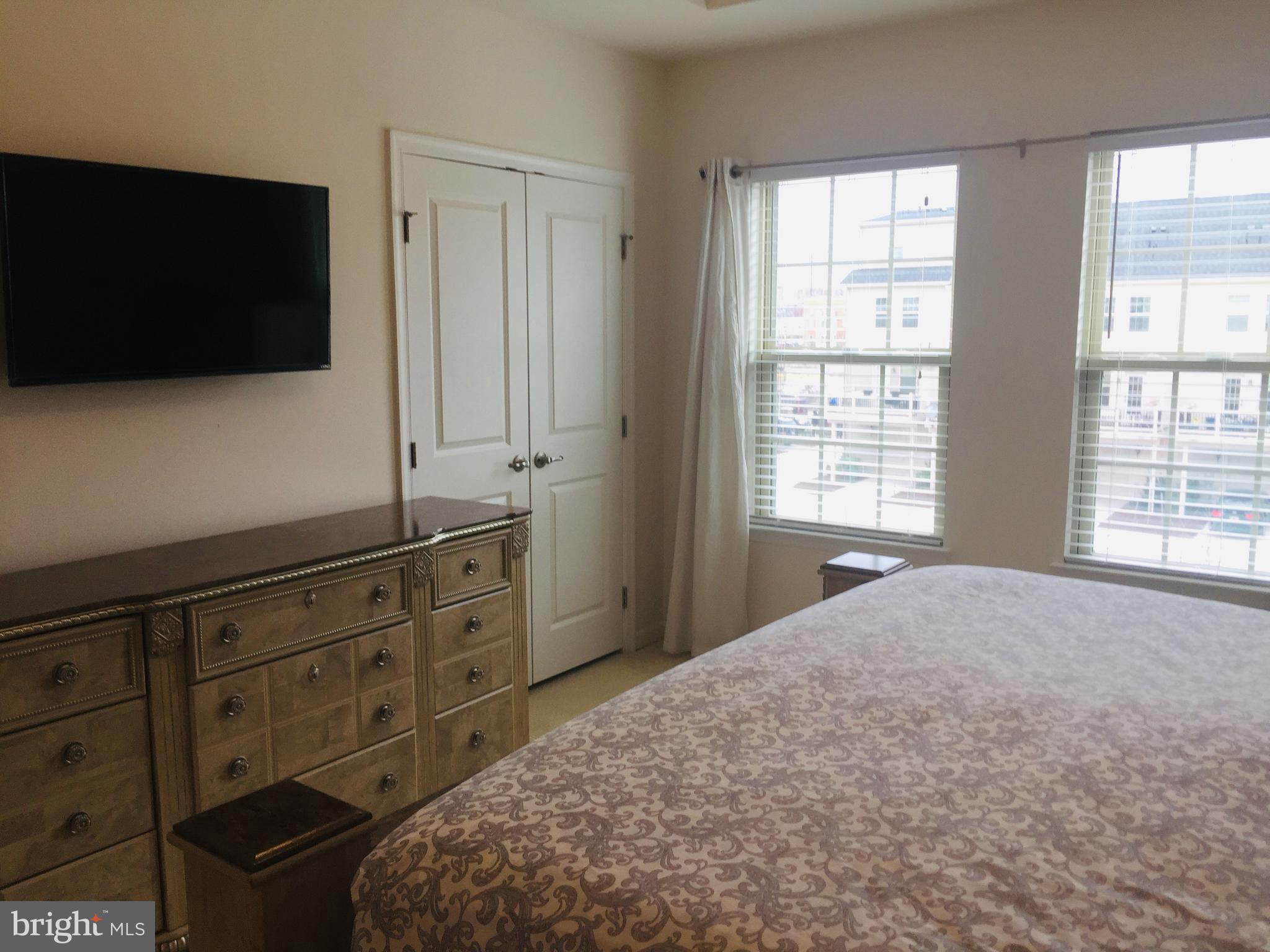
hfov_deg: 61.7
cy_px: 476
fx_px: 1064
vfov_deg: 48.2
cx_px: 635
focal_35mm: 29
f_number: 2.2
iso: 40
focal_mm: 4.15
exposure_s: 1/60
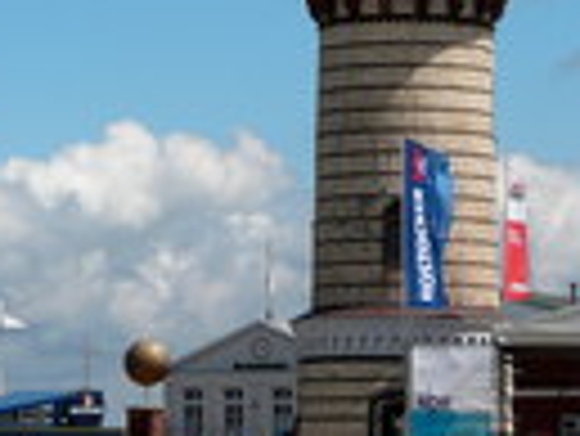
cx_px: 405
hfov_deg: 8.5
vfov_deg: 6.3
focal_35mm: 233
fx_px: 3908
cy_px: -121
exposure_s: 1/400
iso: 100
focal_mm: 12.3
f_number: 8
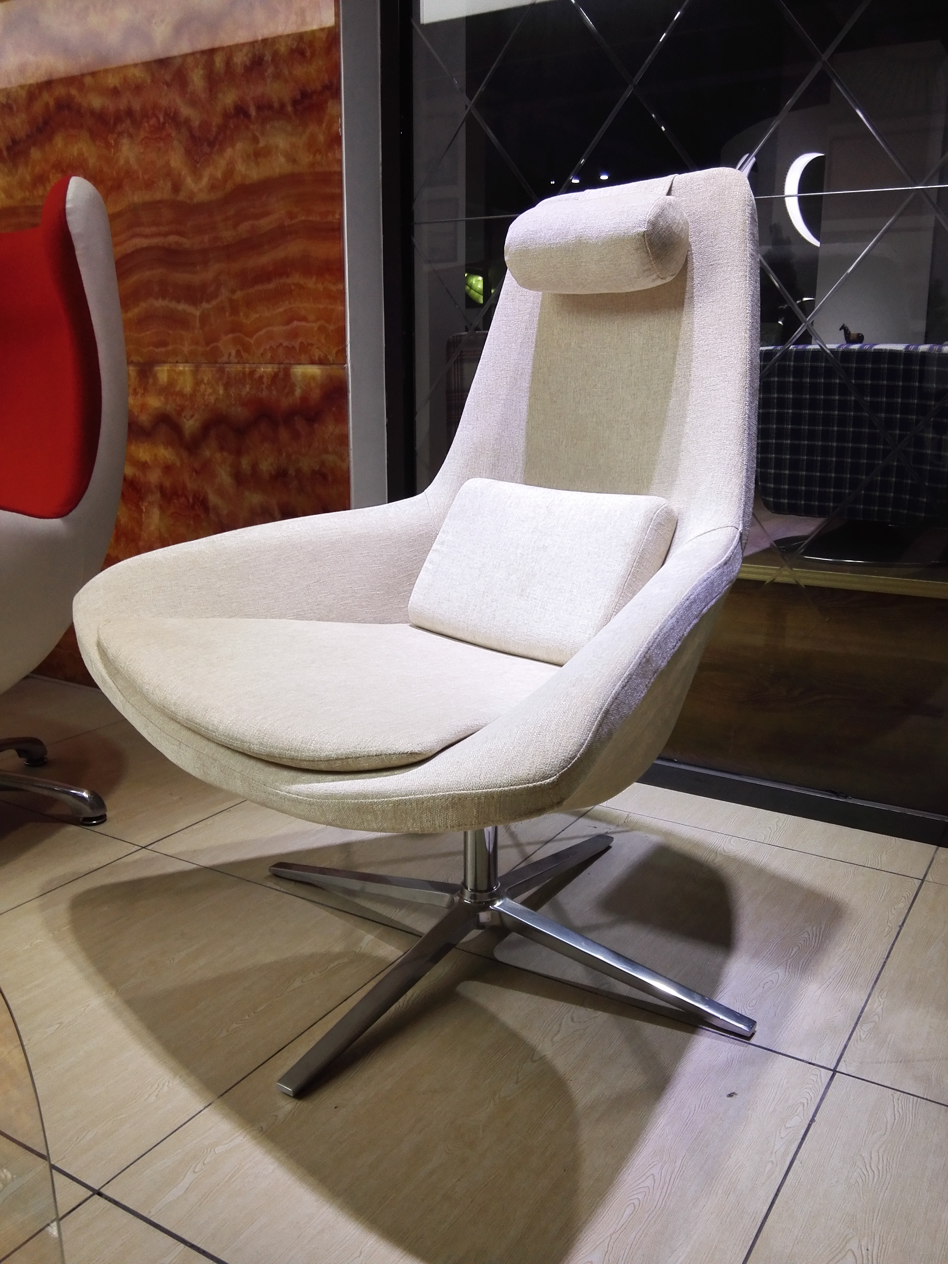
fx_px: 1059
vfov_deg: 61.7
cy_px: 632
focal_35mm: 29
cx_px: 474
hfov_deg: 48.2
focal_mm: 3.8
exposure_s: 1/50.1
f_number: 2
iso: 100
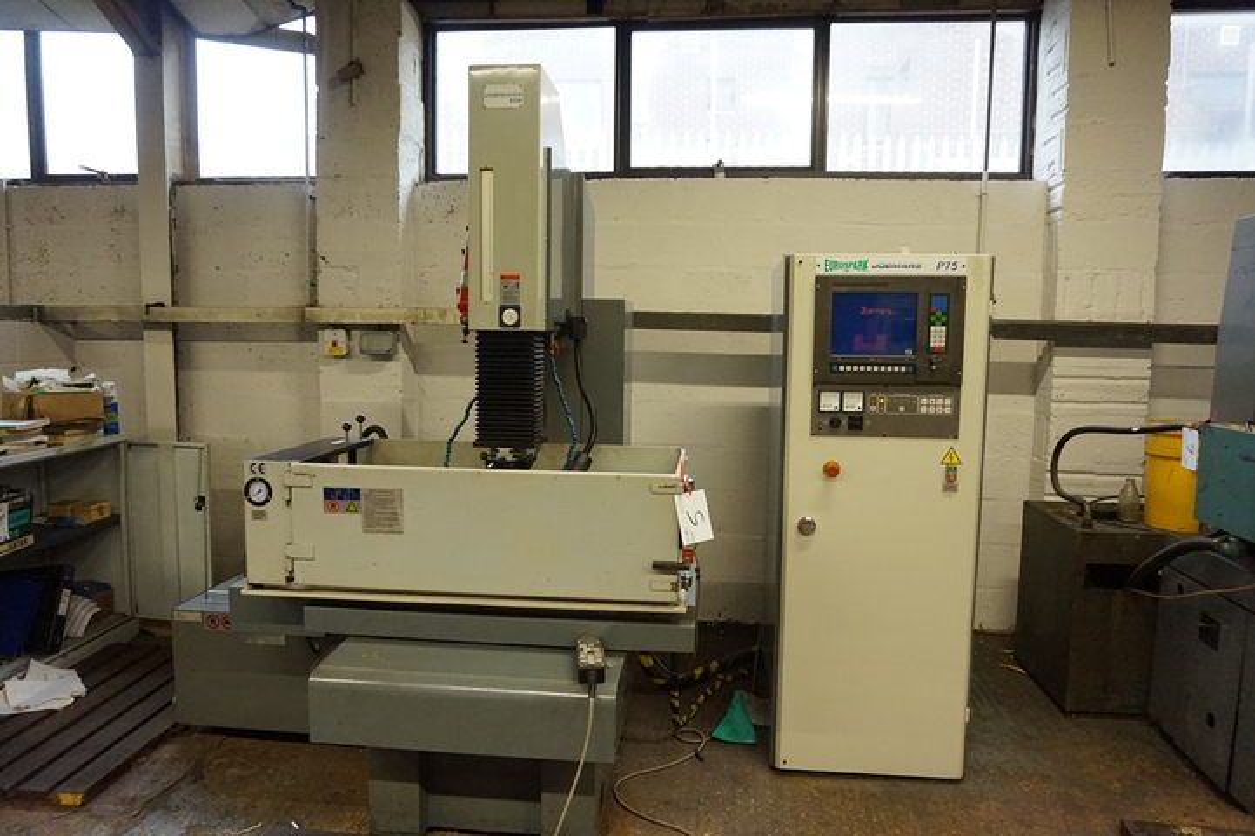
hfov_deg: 73.8
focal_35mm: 24
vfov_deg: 53.1
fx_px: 836
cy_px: 418
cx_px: 628
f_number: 3.5
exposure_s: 1/160
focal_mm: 16
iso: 2000
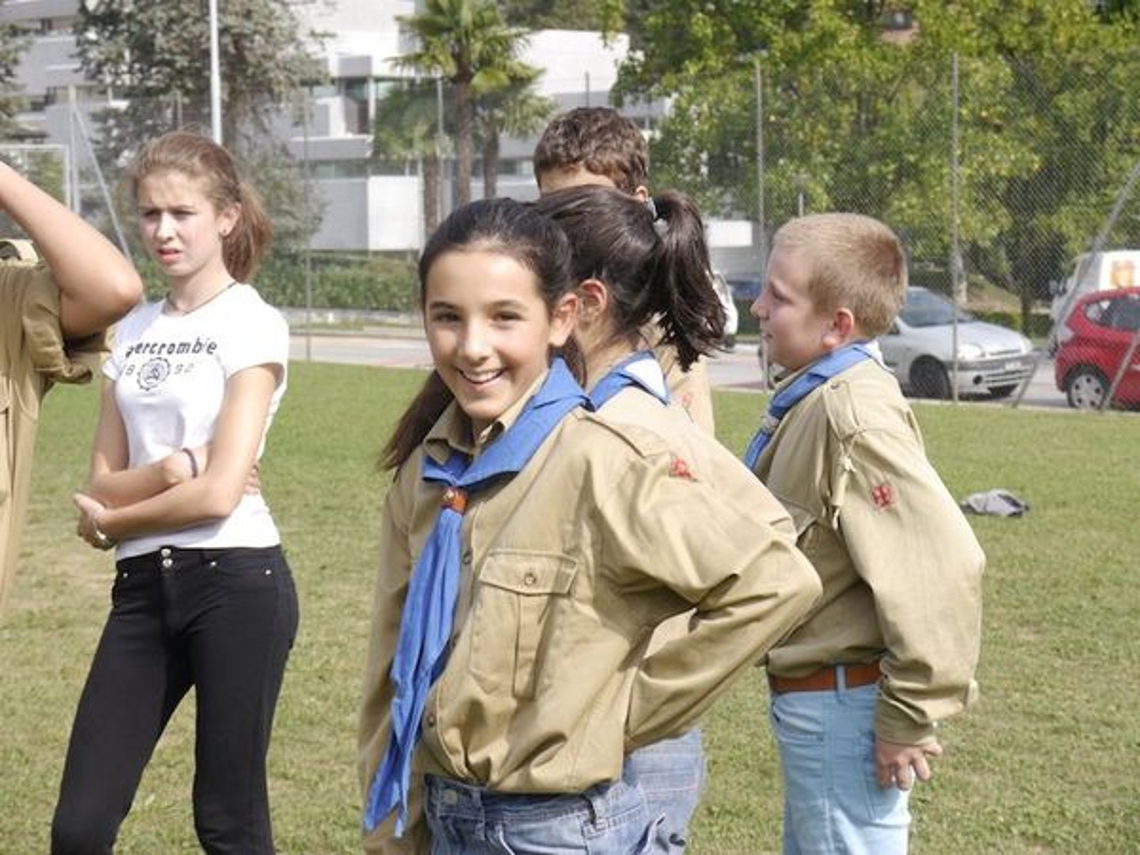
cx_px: 570
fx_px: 2766
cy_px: 428
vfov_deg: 17.6
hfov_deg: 23.3
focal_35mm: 84
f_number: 8
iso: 160
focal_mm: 42
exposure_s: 1/250
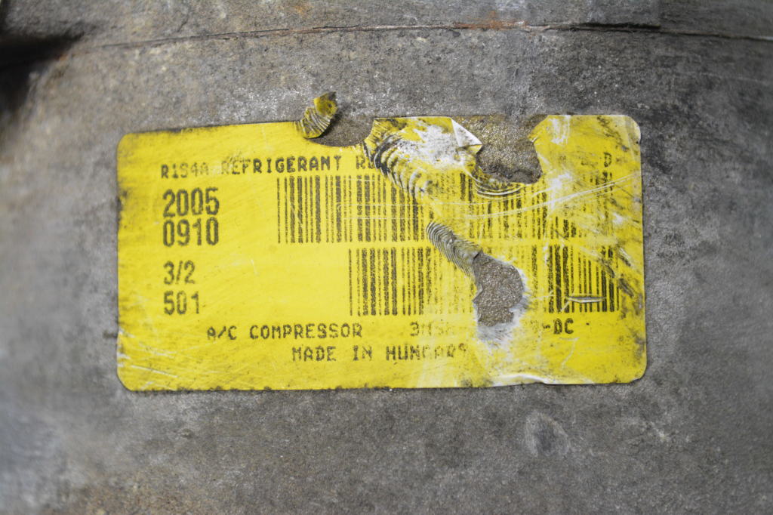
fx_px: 1771
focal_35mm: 82
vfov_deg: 16.5
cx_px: 386
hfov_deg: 24.6
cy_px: 258
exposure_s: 1/200
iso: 2000
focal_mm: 55
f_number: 7.1
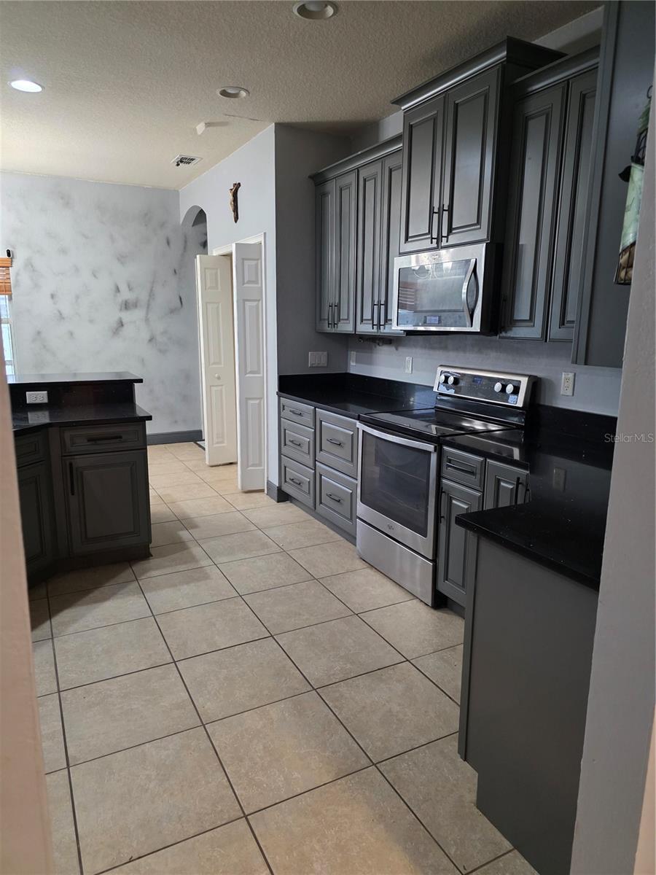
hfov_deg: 58.9
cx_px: 328
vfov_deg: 73.9
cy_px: 438
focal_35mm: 23
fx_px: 581
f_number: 1.7
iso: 800
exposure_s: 1/120
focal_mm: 6.3
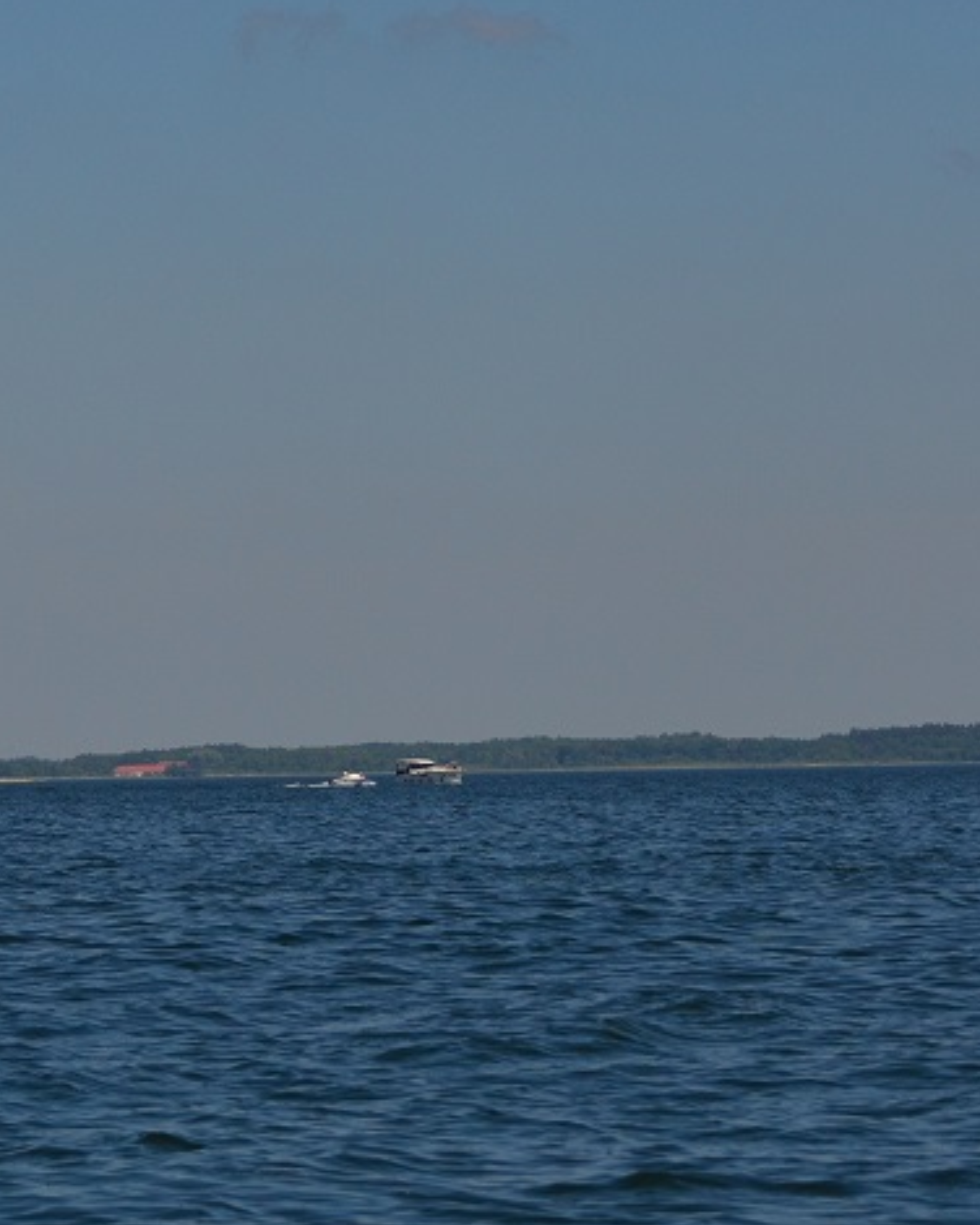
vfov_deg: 9.2
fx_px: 7577
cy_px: 473
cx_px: 460
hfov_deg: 7.4
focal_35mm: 209
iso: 250
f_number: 4.5
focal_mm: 70
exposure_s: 1/8000
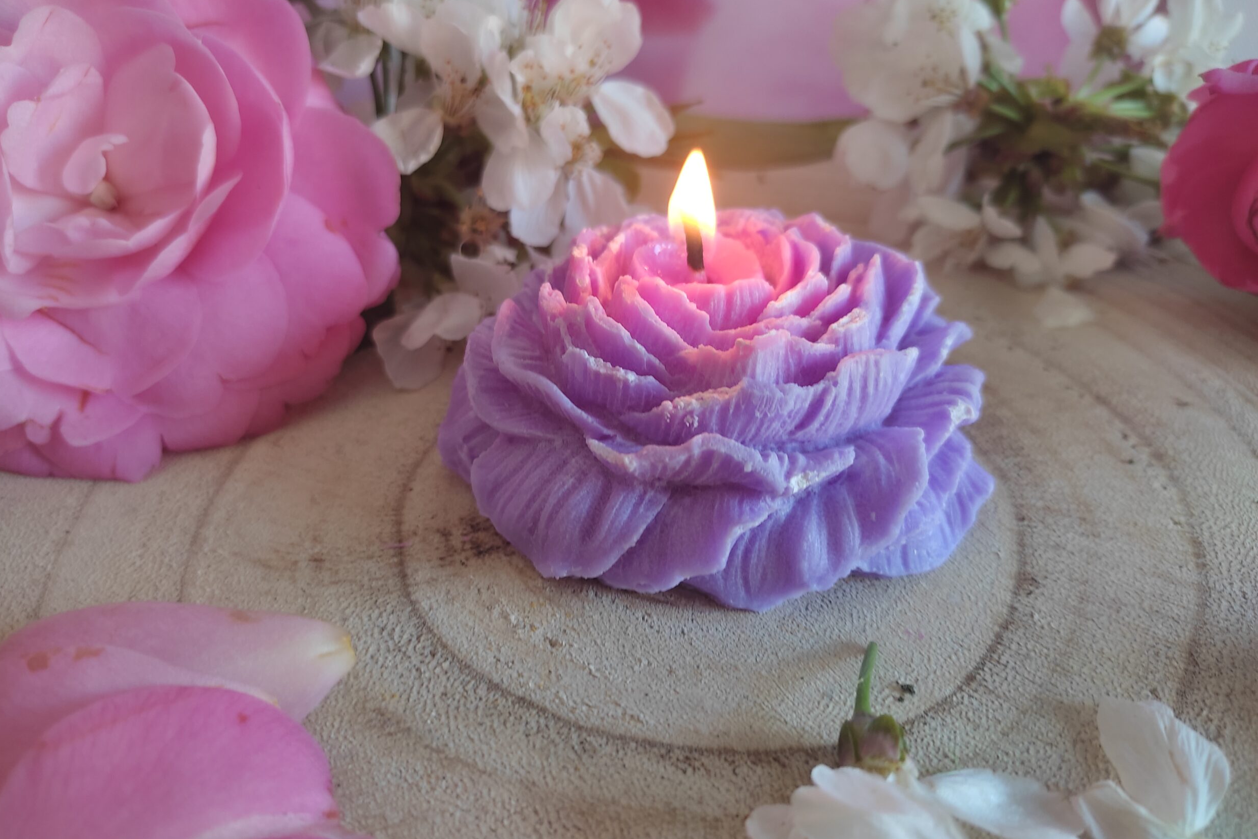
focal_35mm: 28
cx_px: 607
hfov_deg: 65.5
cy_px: 429
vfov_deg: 46.4
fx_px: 978
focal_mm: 4.74
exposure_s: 1/33
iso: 199
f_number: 1.79
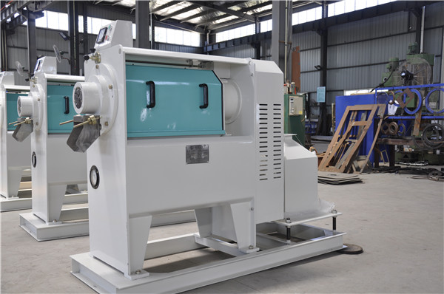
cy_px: 147
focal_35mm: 38
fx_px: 462
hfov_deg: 51.4
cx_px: 222
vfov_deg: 35.4
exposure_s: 1/50
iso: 200
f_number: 7.1
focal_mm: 25
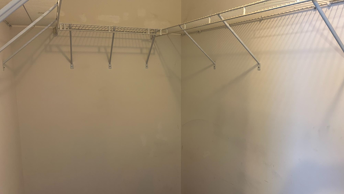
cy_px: 101
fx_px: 265
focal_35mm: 29
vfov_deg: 40.2
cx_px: 176
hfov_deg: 66.1
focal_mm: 5.7
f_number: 1.5
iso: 250
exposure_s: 1/60
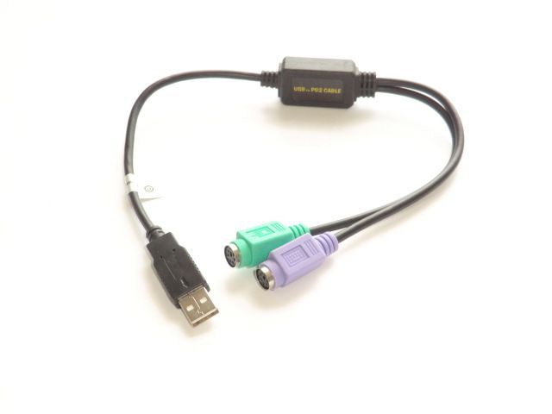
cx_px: 276
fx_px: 877
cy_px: 207
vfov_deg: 26.6
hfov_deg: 34.9
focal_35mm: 55
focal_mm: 9.8
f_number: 4.2
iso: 250
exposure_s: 1/60
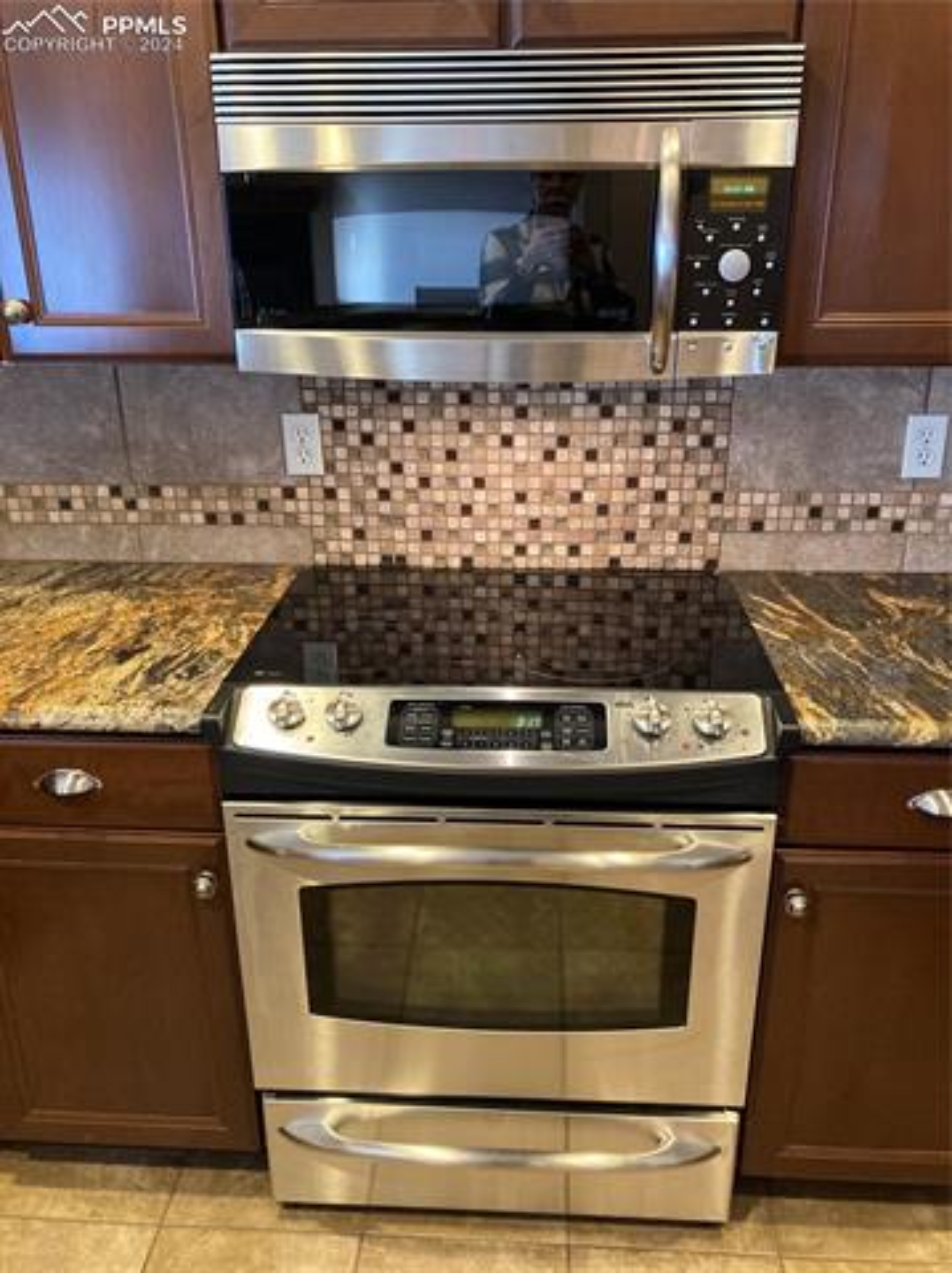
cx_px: 476
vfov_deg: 63.5
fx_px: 1029
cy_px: 636
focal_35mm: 28
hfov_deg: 49.7
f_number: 1.8
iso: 400
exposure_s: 1/30
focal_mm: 3.99
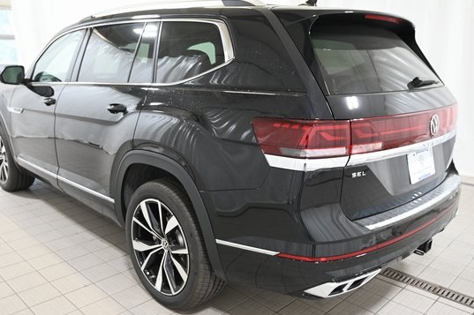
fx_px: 408
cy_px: 167
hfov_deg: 60.3
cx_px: 225
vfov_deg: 42.2
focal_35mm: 31
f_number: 4.5
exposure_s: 1/30
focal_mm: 26
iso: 640
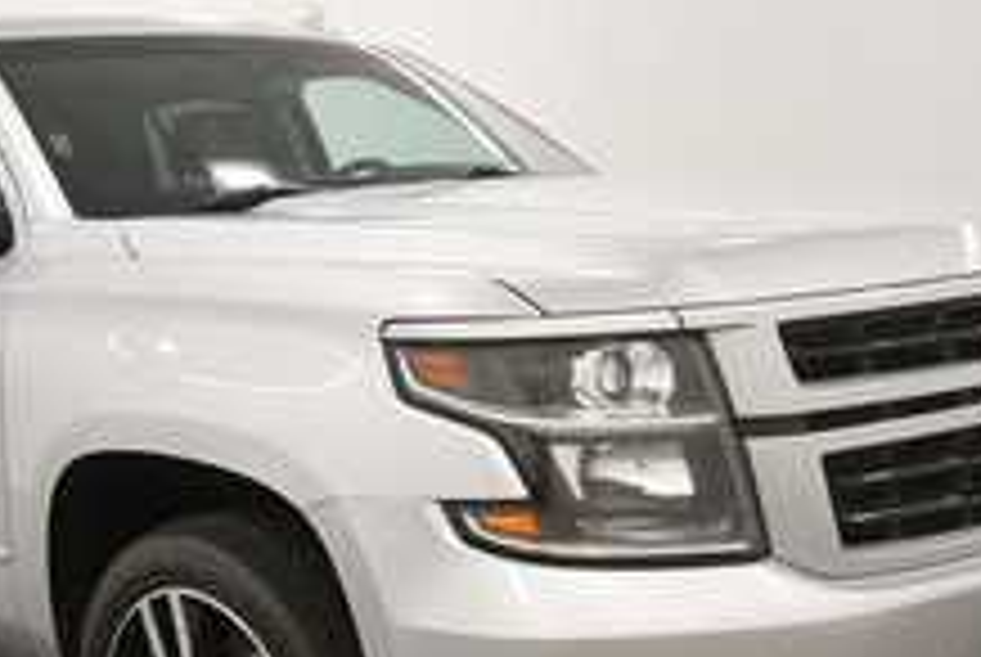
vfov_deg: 24.5
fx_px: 1501
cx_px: 360
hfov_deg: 36.0
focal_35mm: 55
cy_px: 484
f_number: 5.6
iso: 800
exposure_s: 1/160
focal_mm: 20
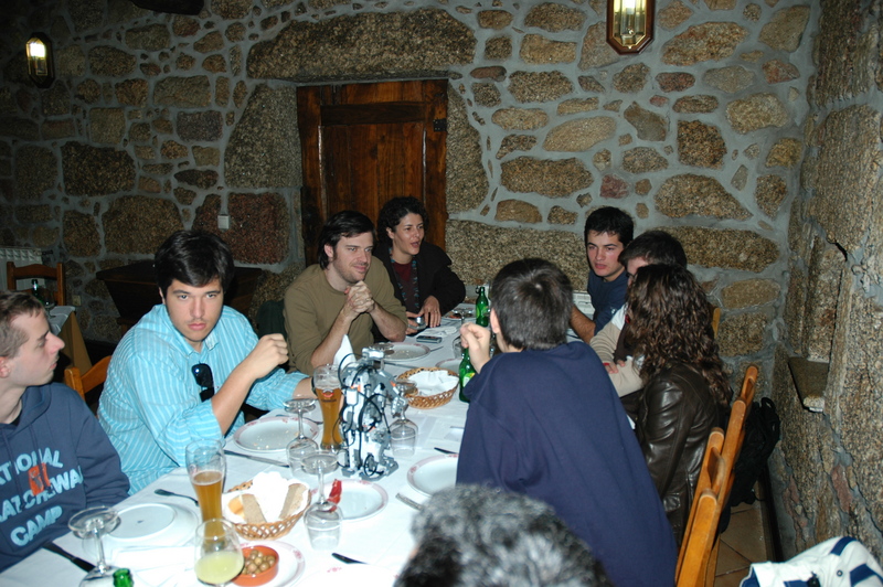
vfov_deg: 47.9
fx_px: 662
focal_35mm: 27
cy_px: 294
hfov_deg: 67.4
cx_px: 442
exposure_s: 1/60
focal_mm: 18
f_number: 3.5
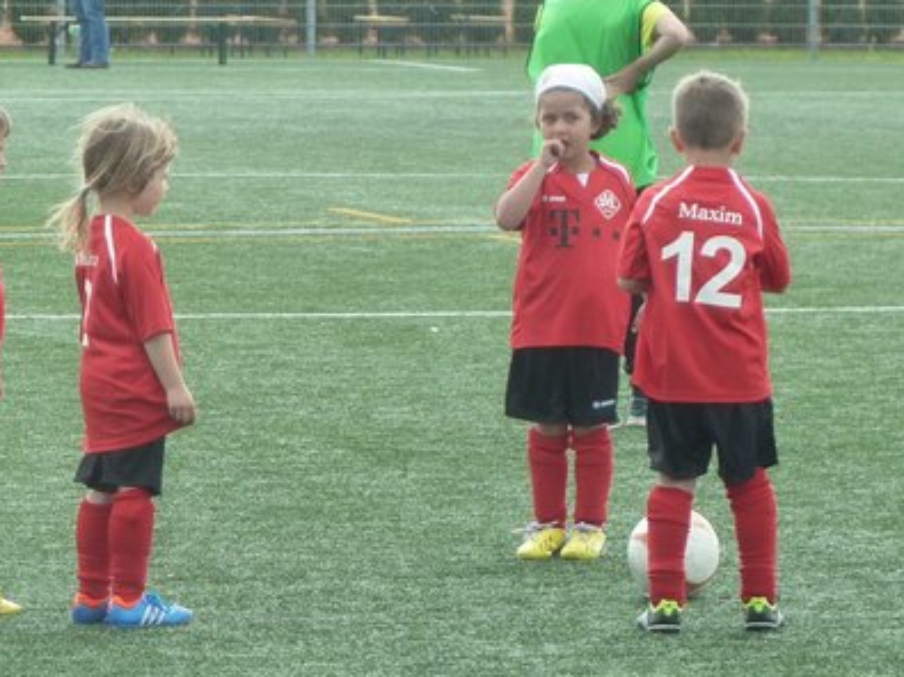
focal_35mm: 399
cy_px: 372
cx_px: 247
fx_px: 10417
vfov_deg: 3.7
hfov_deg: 5.0
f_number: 4.6
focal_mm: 37
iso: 250
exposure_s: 1/250
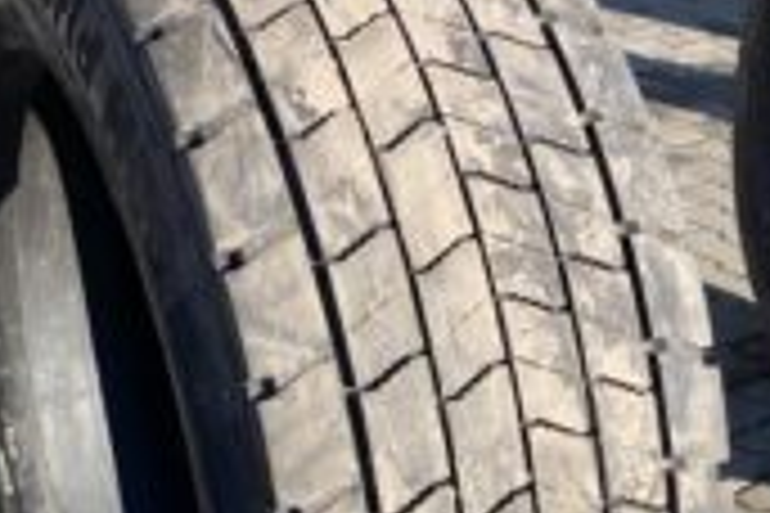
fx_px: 1454
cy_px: 452
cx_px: 369
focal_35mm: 68
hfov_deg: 29.7
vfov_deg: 19.7
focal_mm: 4.25
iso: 32
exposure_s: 1/998
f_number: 1.8
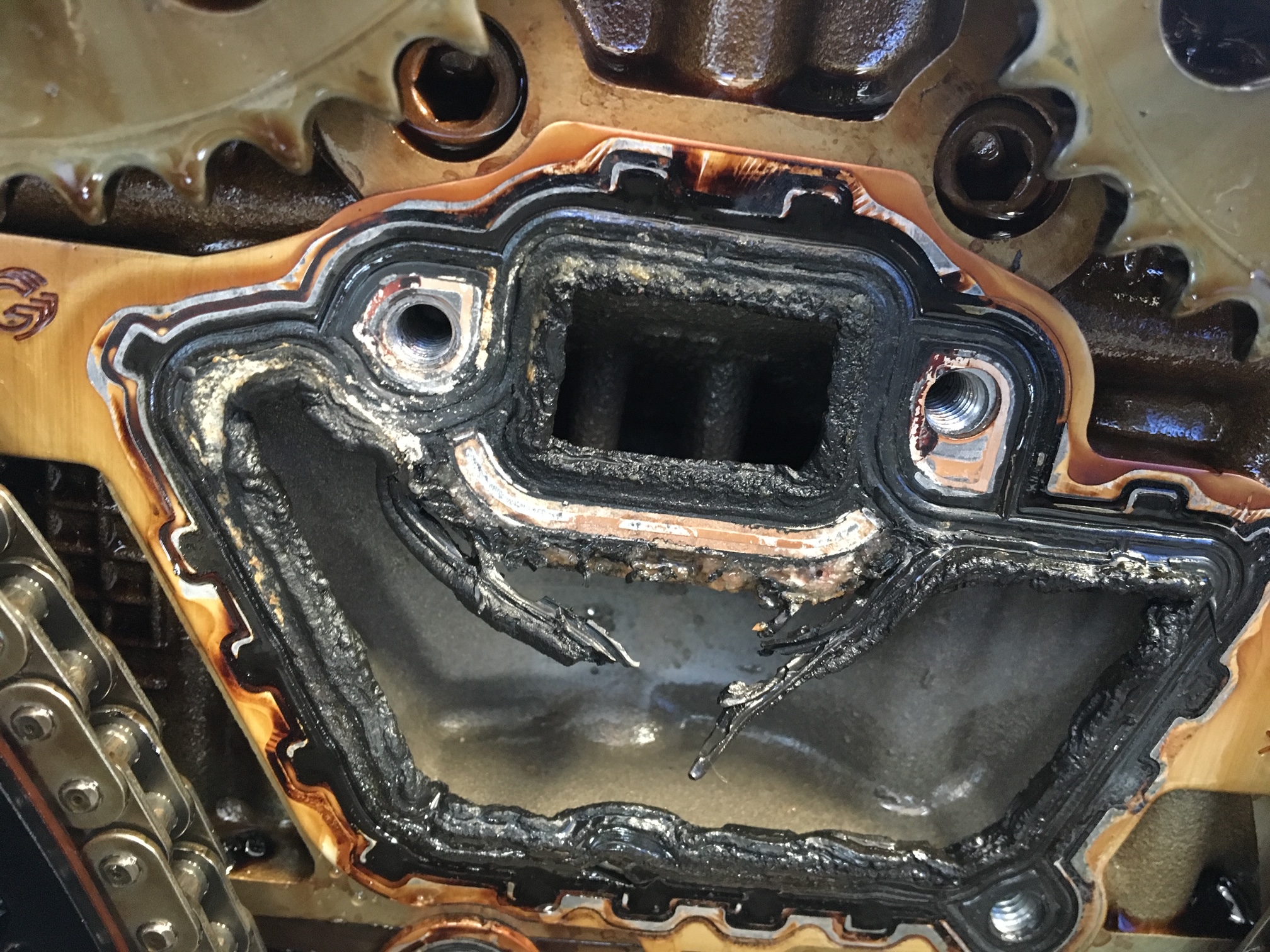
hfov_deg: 61.7
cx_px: 635
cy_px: 476
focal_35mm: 29
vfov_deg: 48.2
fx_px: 1064
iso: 400
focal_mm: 4.15
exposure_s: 1/17
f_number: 2.2
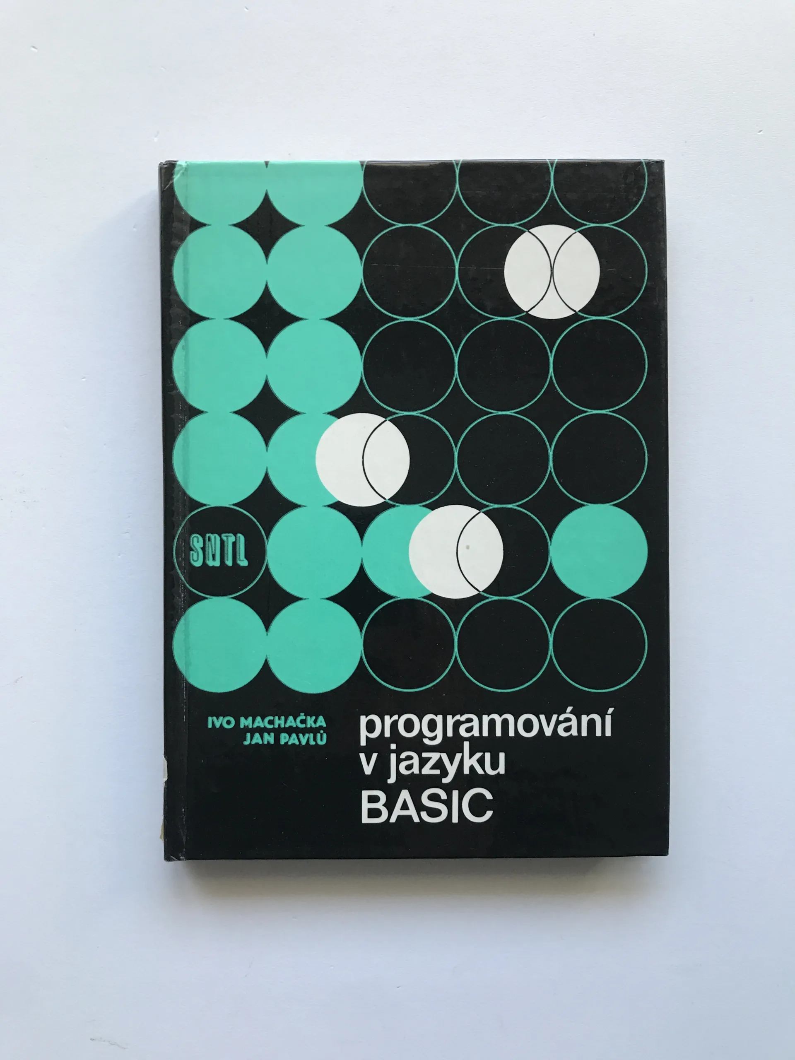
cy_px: 530
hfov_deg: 49.7
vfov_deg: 63.4
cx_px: 398
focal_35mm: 28
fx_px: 857
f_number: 1.8
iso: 25
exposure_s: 1/33
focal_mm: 3.99
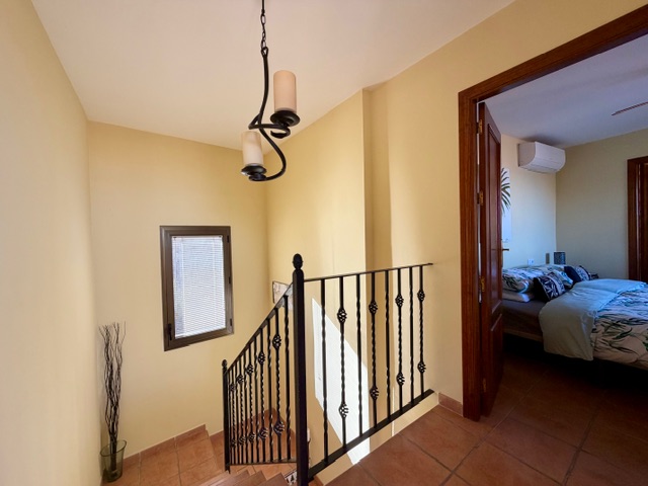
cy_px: 243
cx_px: 324
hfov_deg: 102.1
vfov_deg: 85.7
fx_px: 262
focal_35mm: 14
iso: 125
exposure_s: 1/121
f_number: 2.2
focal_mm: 2.22
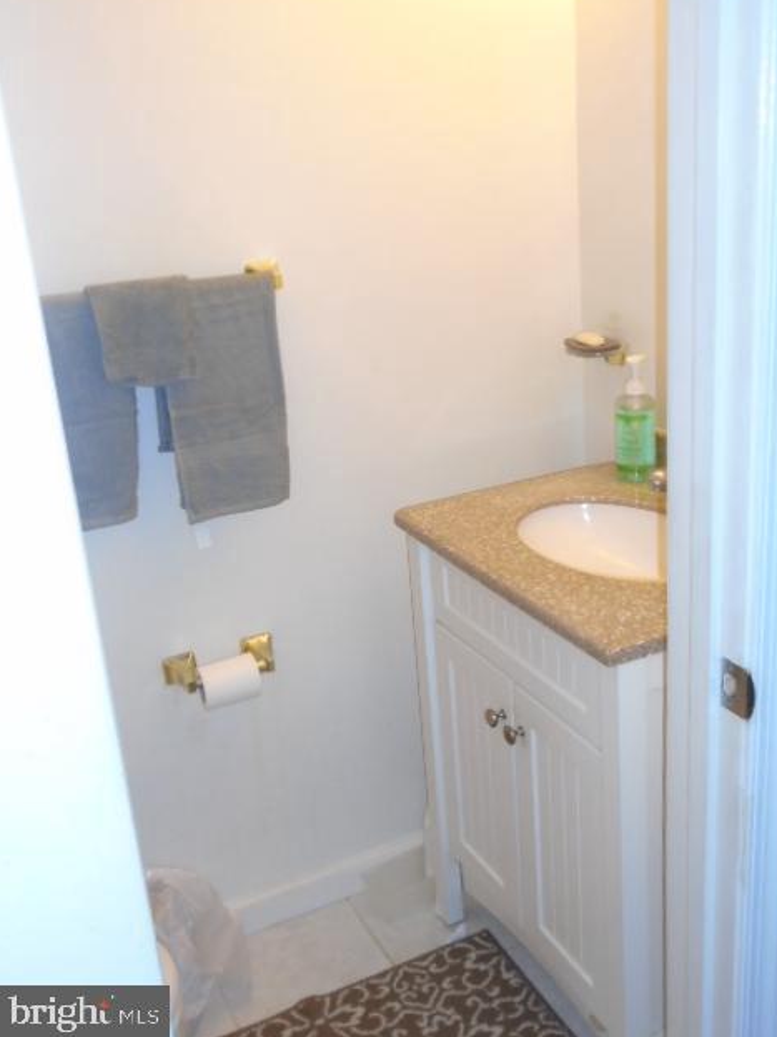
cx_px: 396
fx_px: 1108
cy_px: 509
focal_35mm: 37
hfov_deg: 38.7
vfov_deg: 50.1
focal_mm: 6.4
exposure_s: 1/40
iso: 400
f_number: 3.8
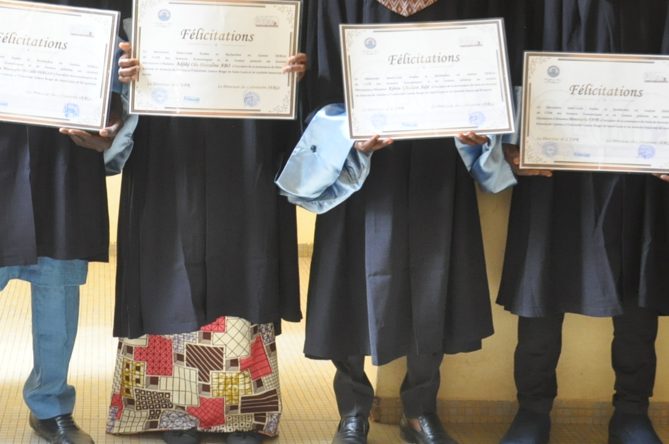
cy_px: 55
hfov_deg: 28.3
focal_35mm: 71
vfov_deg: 18.9
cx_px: 217
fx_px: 1318
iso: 1250
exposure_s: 1/80
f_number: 9
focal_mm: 24
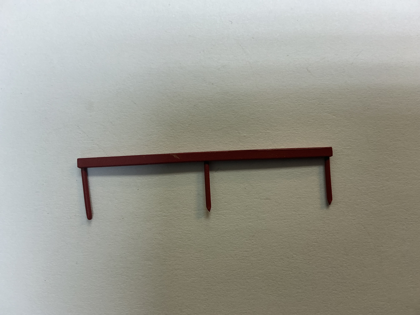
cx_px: 210
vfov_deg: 48.2
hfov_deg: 61.7
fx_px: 352
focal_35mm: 29
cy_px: 158
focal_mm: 3
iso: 50
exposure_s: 1/120
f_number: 1.8
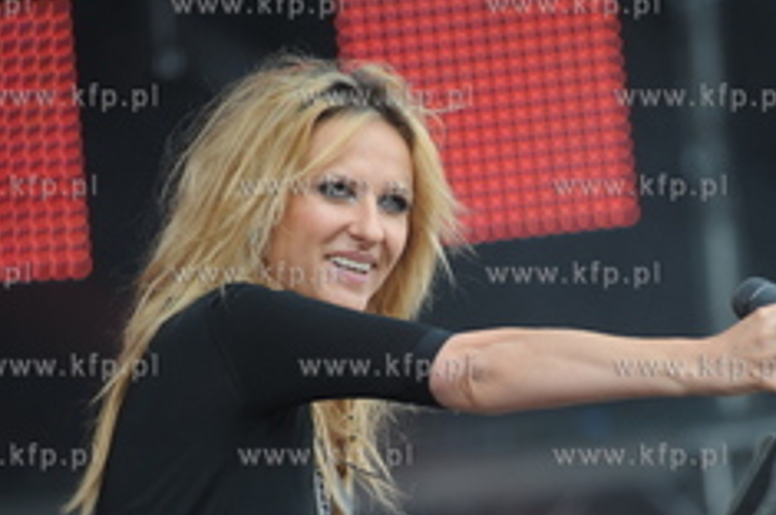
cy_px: 409
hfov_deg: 6.1
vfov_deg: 4.0
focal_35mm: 340
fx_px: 7319
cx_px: 502
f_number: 4
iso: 400
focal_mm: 200
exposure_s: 1/200
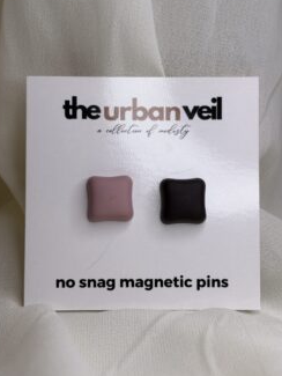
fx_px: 695
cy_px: 196
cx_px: 124
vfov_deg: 30.3
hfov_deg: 22.9
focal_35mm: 64
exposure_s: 1/386
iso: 40
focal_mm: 5.96
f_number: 1.6
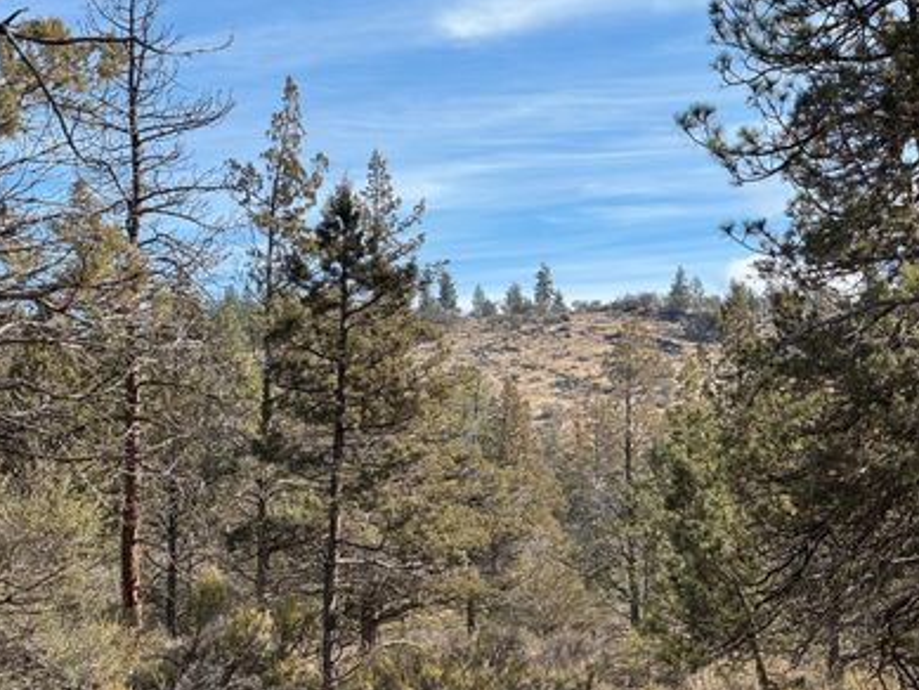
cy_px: 384
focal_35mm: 99
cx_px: 541
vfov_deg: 14.9
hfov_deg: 19.8
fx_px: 2629
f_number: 2.8
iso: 25
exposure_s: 1/595
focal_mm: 9
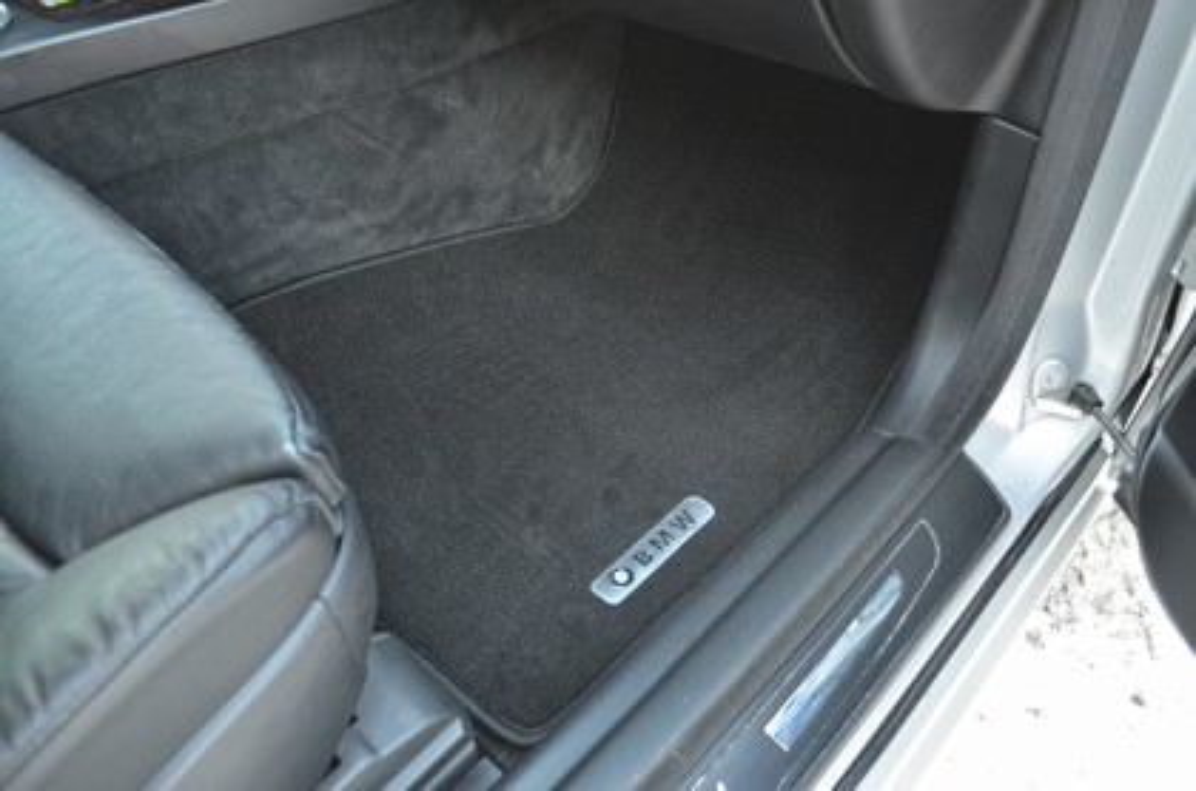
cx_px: 598
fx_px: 895
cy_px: 396
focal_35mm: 27
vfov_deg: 47.7
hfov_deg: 67.5
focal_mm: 18
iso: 720
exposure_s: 1/60
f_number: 4
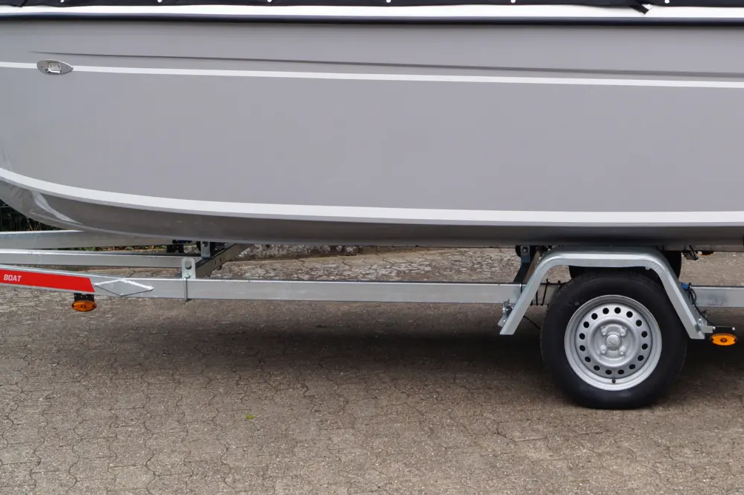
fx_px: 1301
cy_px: 116
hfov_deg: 31.3
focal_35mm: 63
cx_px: 570
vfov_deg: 21.3
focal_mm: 22
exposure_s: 1/125
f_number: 8
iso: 100
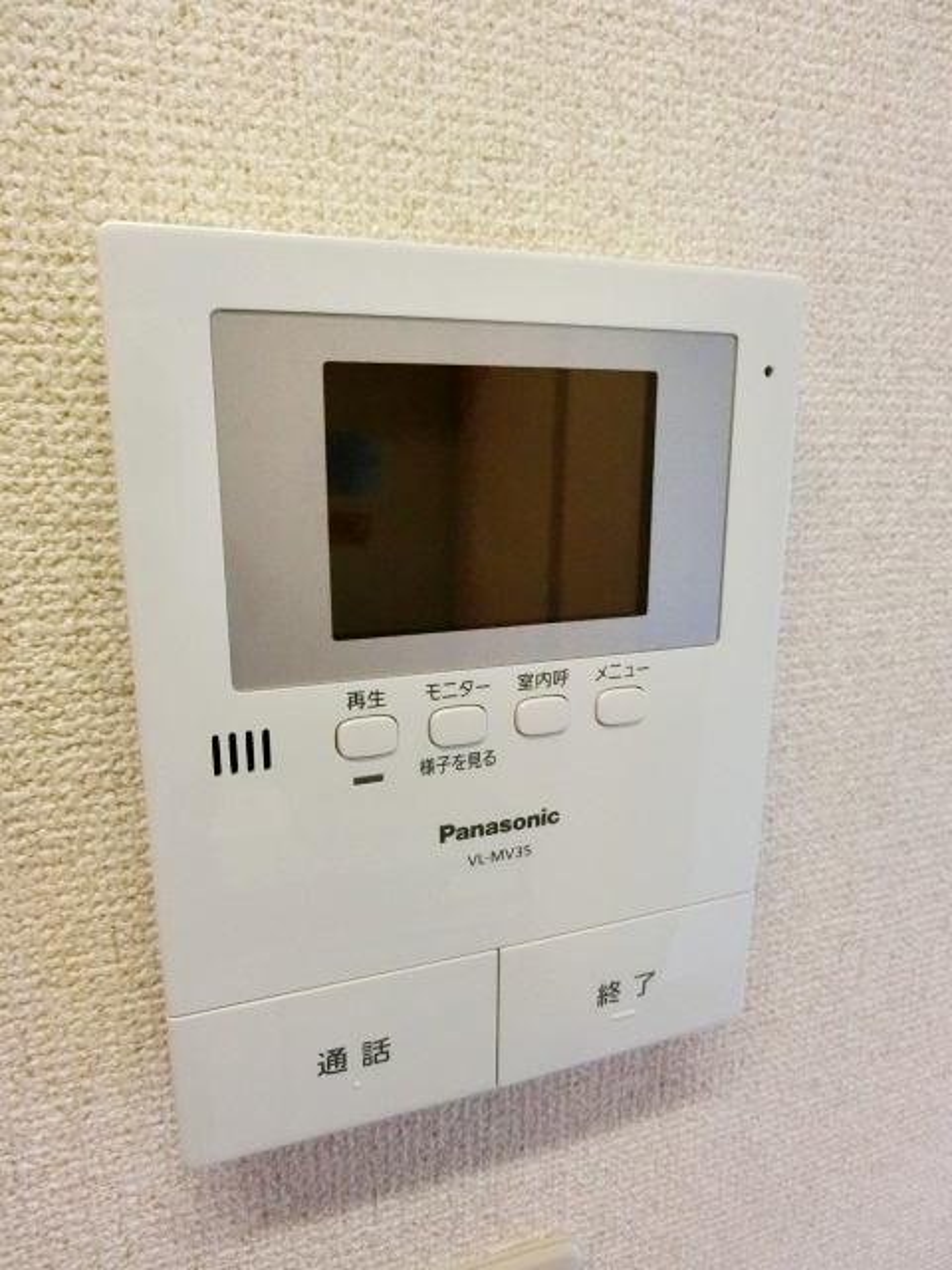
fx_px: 880
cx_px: 476
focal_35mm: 24
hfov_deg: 56.8
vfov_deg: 71.6
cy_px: 635
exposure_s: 1/320
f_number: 3
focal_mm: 4.24
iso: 800
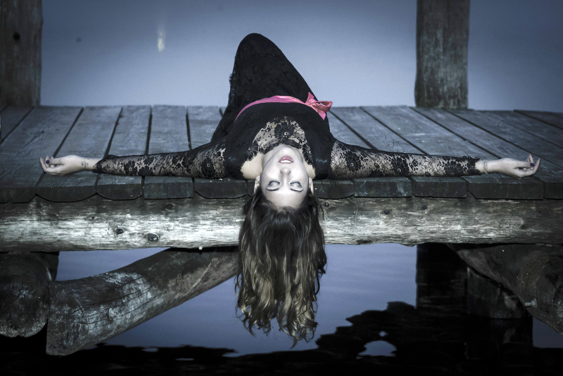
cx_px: 282
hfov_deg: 16.7
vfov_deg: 11.1
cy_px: 188
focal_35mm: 123
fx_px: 1923
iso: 1600
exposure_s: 1/60
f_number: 4
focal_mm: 82
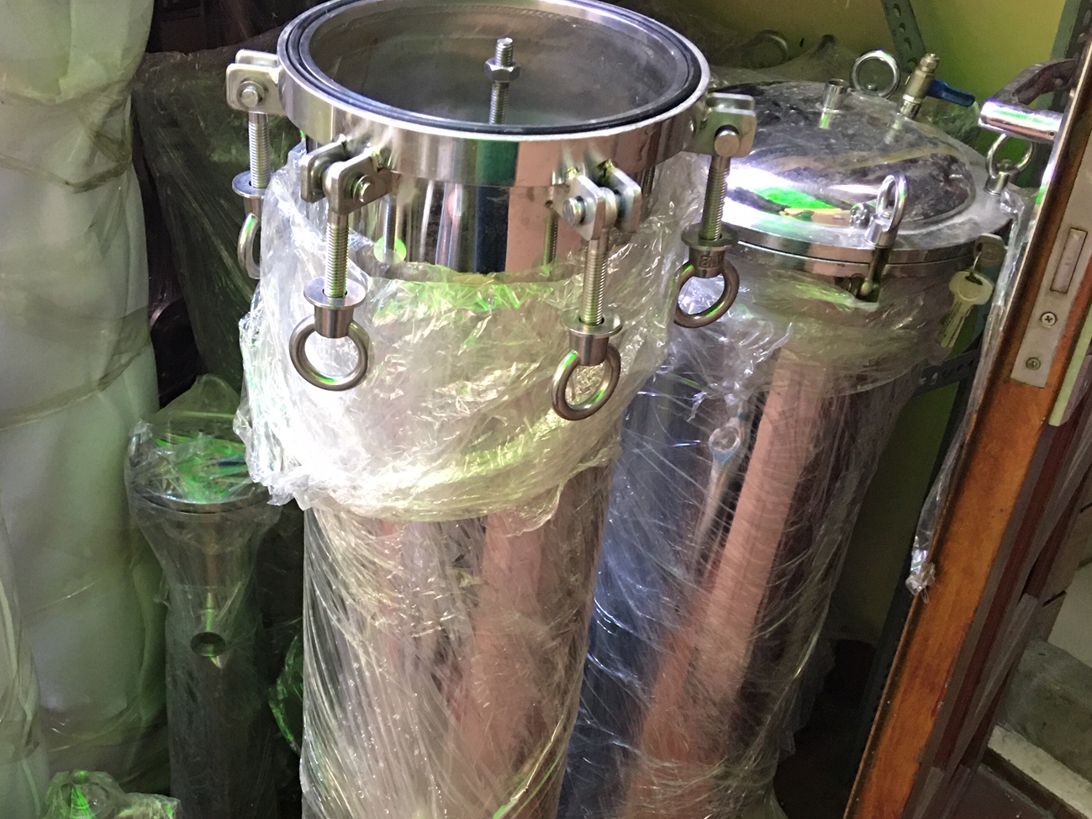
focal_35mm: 45
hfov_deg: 41.8
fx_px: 1419
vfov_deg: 31.8
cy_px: 583
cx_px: 408
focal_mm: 4.15
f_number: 2.2
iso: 100
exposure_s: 1/10
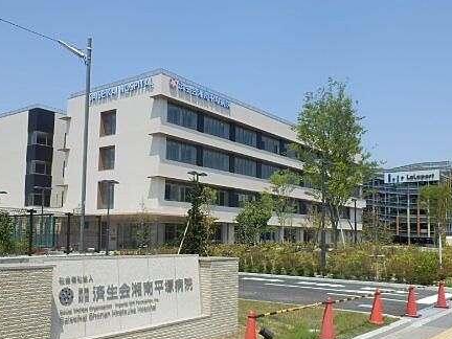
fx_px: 522
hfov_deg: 46.8
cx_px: 228
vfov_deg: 35.9
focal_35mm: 40
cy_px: 200
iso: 80
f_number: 8.4
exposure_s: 1/200
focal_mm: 4.8
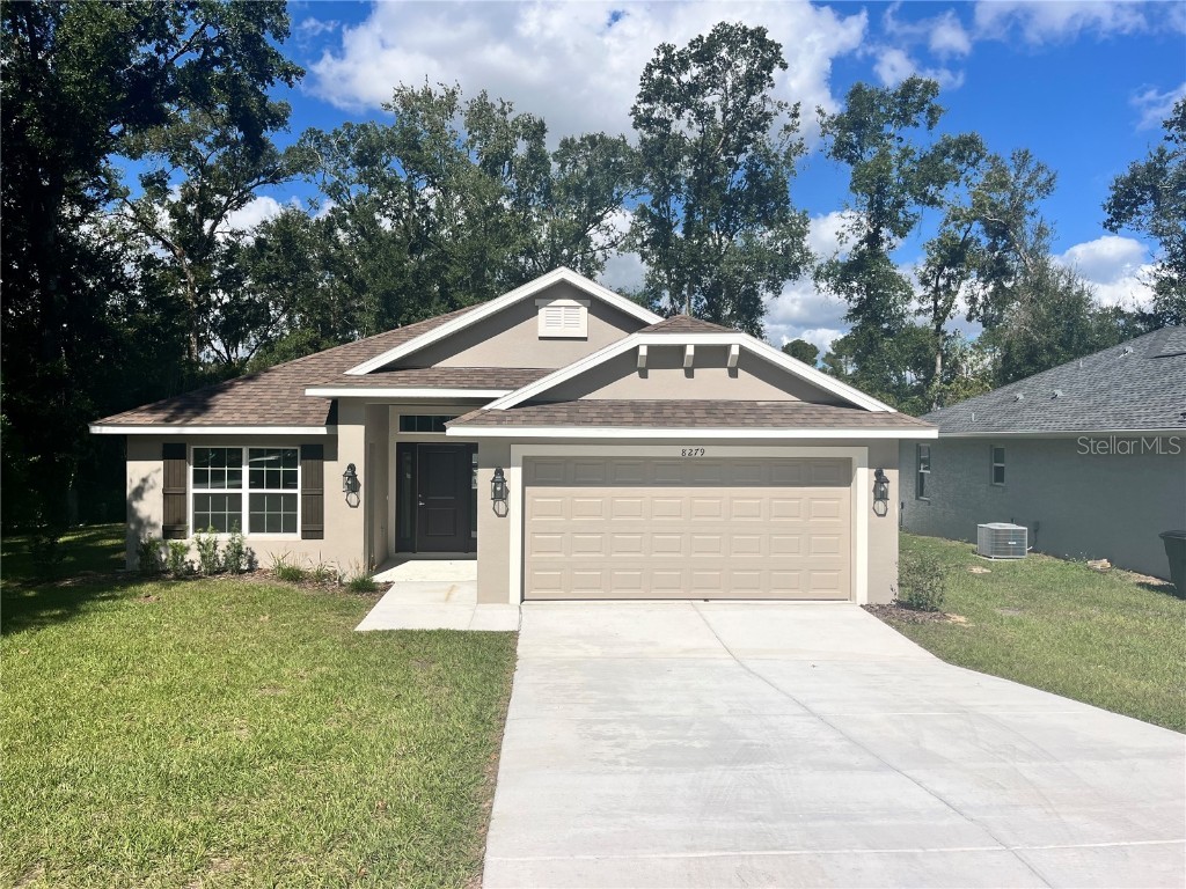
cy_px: 444
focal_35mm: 26
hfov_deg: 67.3
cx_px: 593
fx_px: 891
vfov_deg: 53.1
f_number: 1.6
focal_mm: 5.1
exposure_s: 1/6897
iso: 50
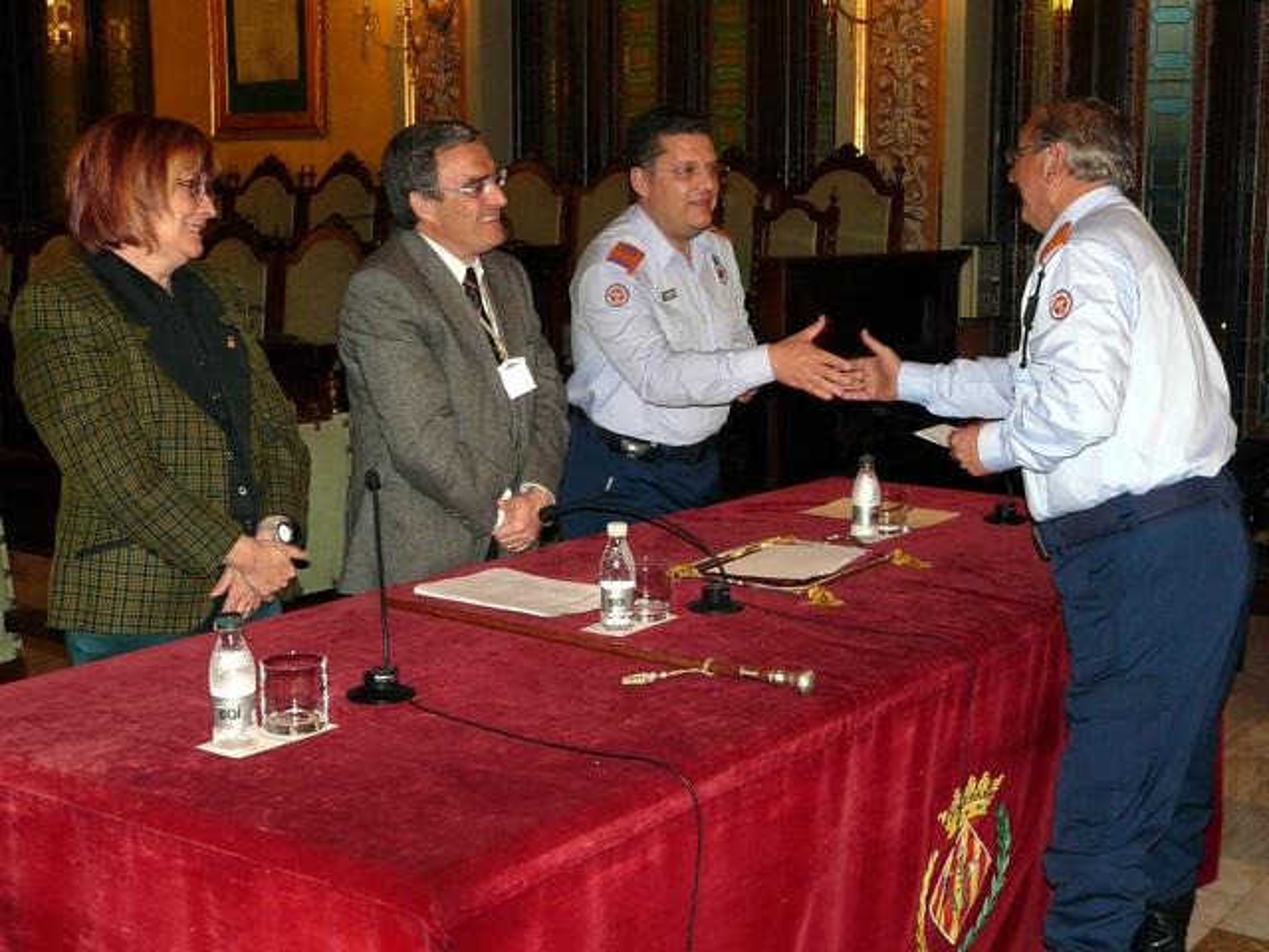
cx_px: 634
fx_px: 1283
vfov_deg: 40.7
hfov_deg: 52.6
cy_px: 476
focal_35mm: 35
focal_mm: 5.8
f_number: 2.8
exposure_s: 1/50
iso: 200
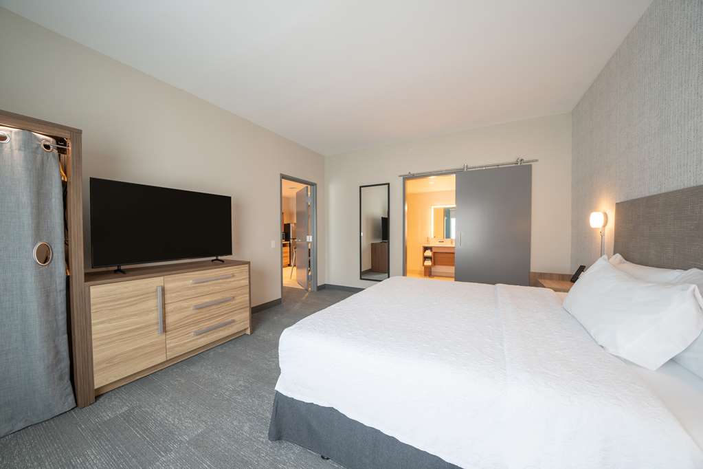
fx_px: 234
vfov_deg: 90.0
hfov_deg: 112.6
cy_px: 234
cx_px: 352
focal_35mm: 12
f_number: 8
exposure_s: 1/8
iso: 80
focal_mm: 12
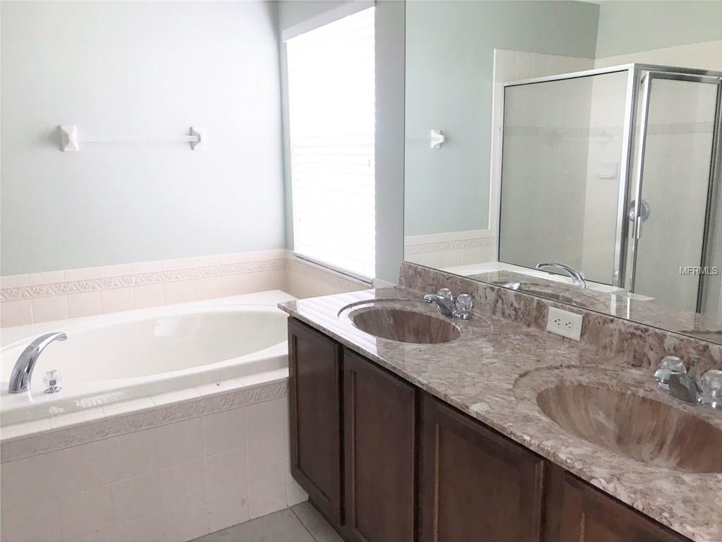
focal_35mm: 28
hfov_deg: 63.4
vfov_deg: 49.7
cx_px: 361
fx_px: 584
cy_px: 271
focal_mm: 3.99
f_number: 1.8
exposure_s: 1/32
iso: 25
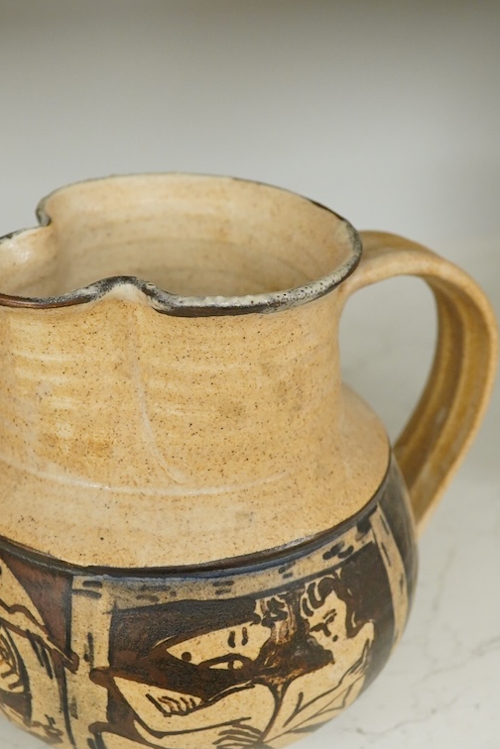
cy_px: 382
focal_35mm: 67
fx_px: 1396
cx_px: 190
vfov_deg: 30.1
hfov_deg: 20.3
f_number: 7.1
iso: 2500
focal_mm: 30
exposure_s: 1/160
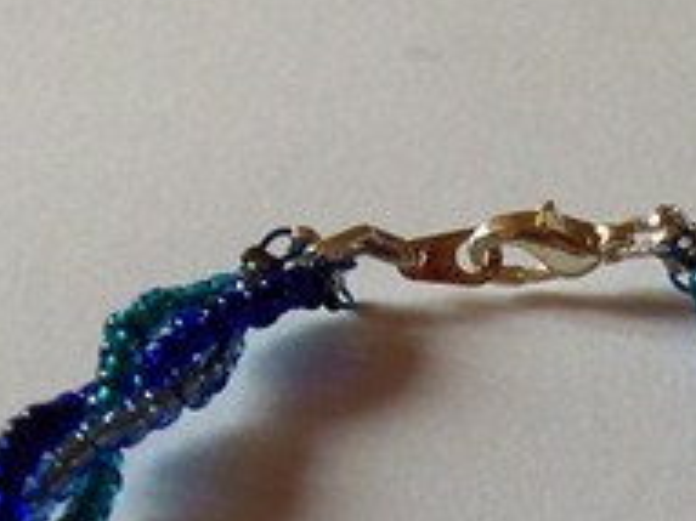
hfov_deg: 21.3
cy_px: 732
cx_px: 550
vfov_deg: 15.2
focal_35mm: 91
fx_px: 1829
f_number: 3.4
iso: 125
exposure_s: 1/30
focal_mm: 5.2
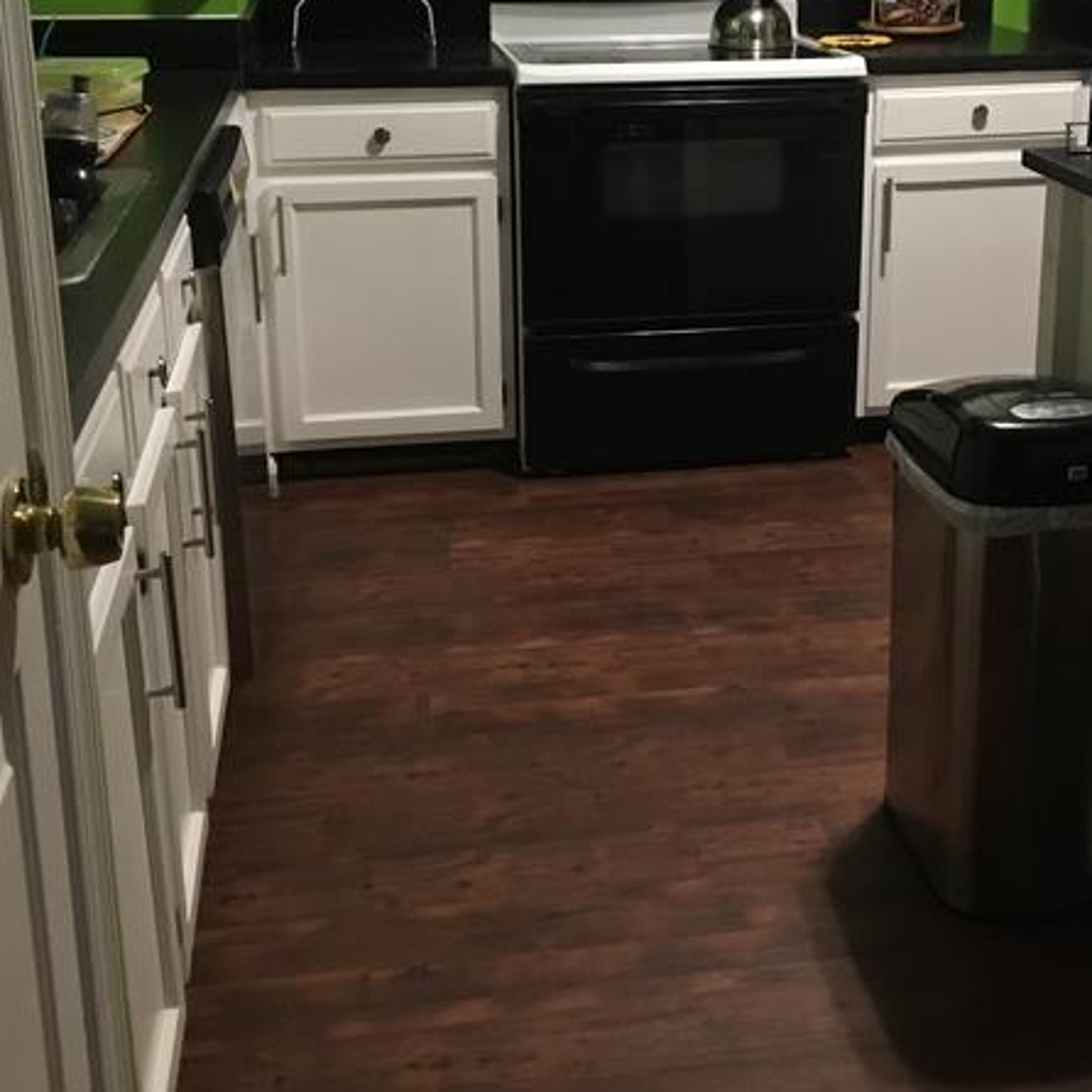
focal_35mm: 46
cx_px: 639
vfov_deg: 36.2
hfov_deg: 36.7
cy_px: 316
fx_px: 1642
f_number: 2.2
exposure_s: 1/15
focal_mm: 4.15
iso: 200
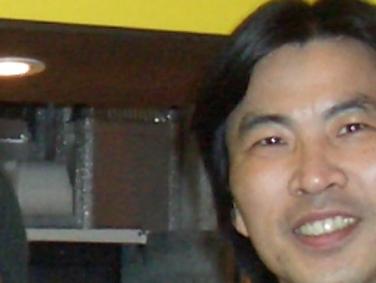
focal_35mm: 221
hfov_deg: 8.8
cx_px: -135
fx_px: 2402
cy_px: 170
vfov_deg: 6.7
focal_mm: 5.8
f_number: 2.6
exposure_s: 1/60
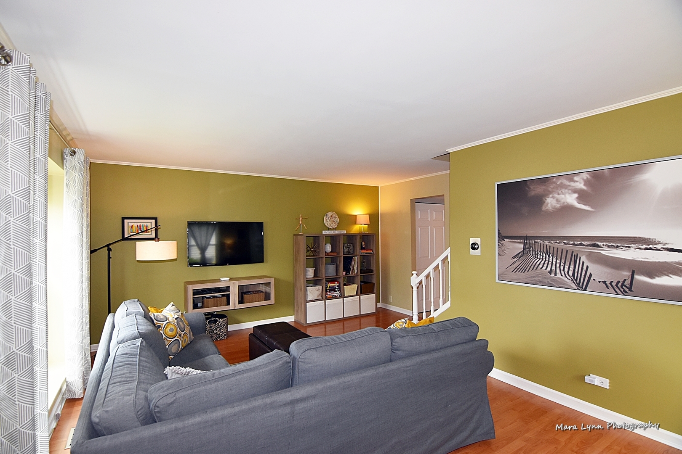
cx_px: 341
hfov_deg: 95.0
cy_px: 227
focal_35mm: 16
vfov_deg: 72.1
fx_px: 313
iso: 800
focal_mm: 11
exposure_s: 1/90
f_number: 4.8
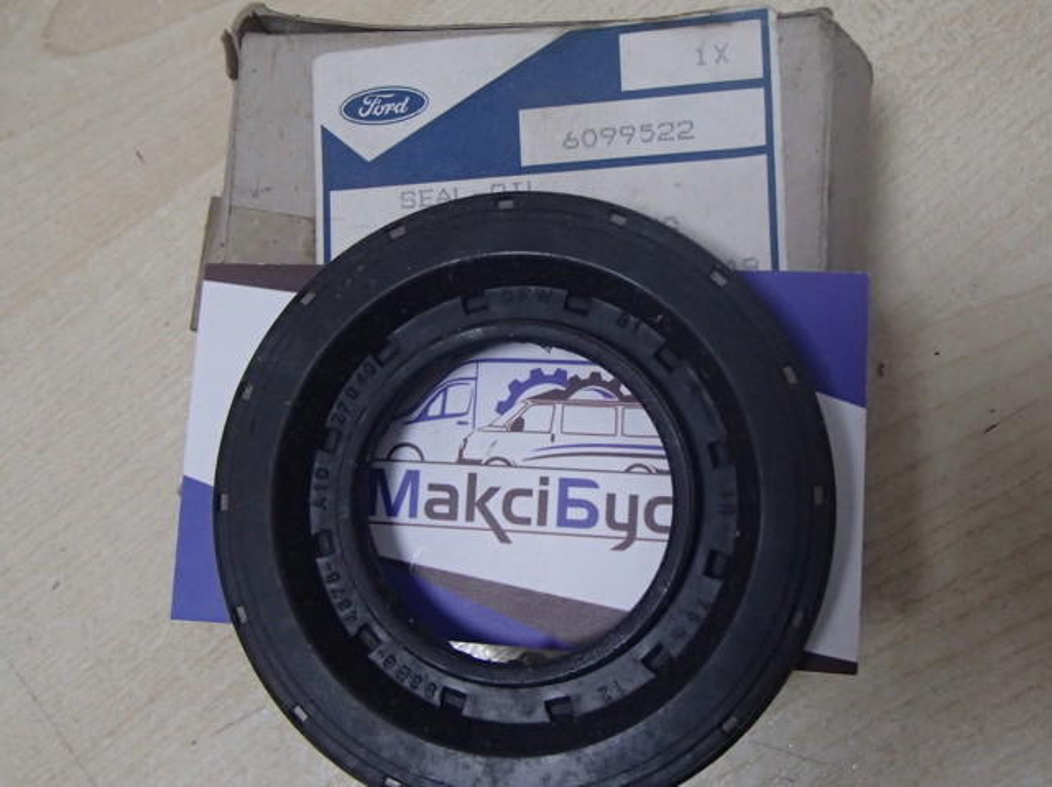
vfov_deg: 38.6
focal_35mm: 37
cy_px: 394
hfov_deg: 50.2
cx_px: 526
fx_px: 1124
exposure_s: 1/60
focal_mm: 6.64
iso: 800
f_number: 4.7
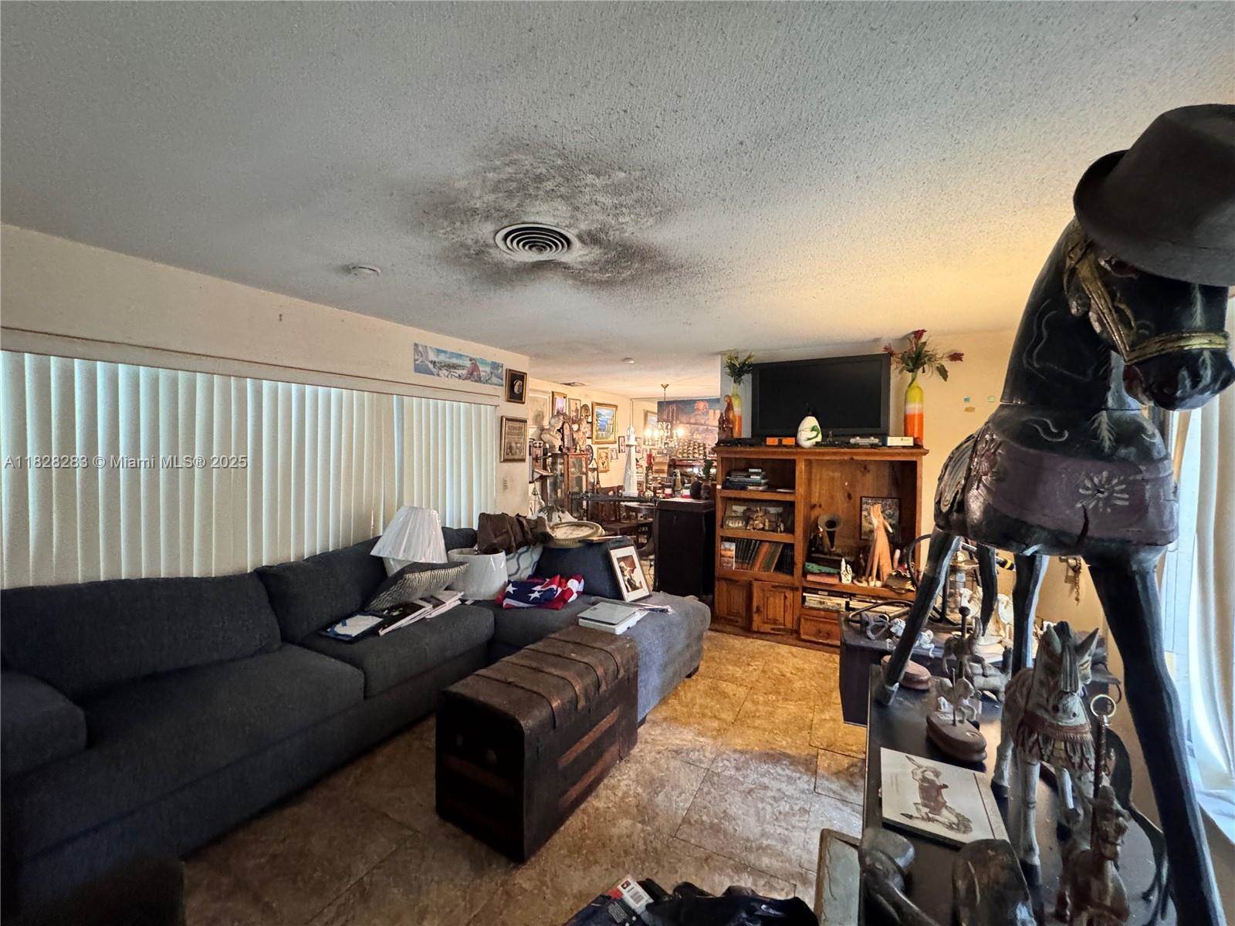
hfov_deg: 102.1
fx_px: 499
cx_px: 618
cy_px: 463
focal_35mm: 14
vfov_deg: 85.7
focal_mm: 2.22
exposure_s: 1/60
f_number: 2.2
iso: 1000
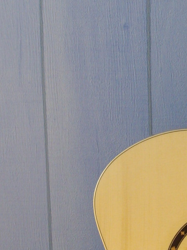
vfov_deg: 15.2
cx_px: 224
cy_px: 131
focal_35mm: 130
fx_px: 937
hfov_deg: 11.2
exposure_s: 1/200
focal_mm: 6
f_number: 2.7
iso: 80
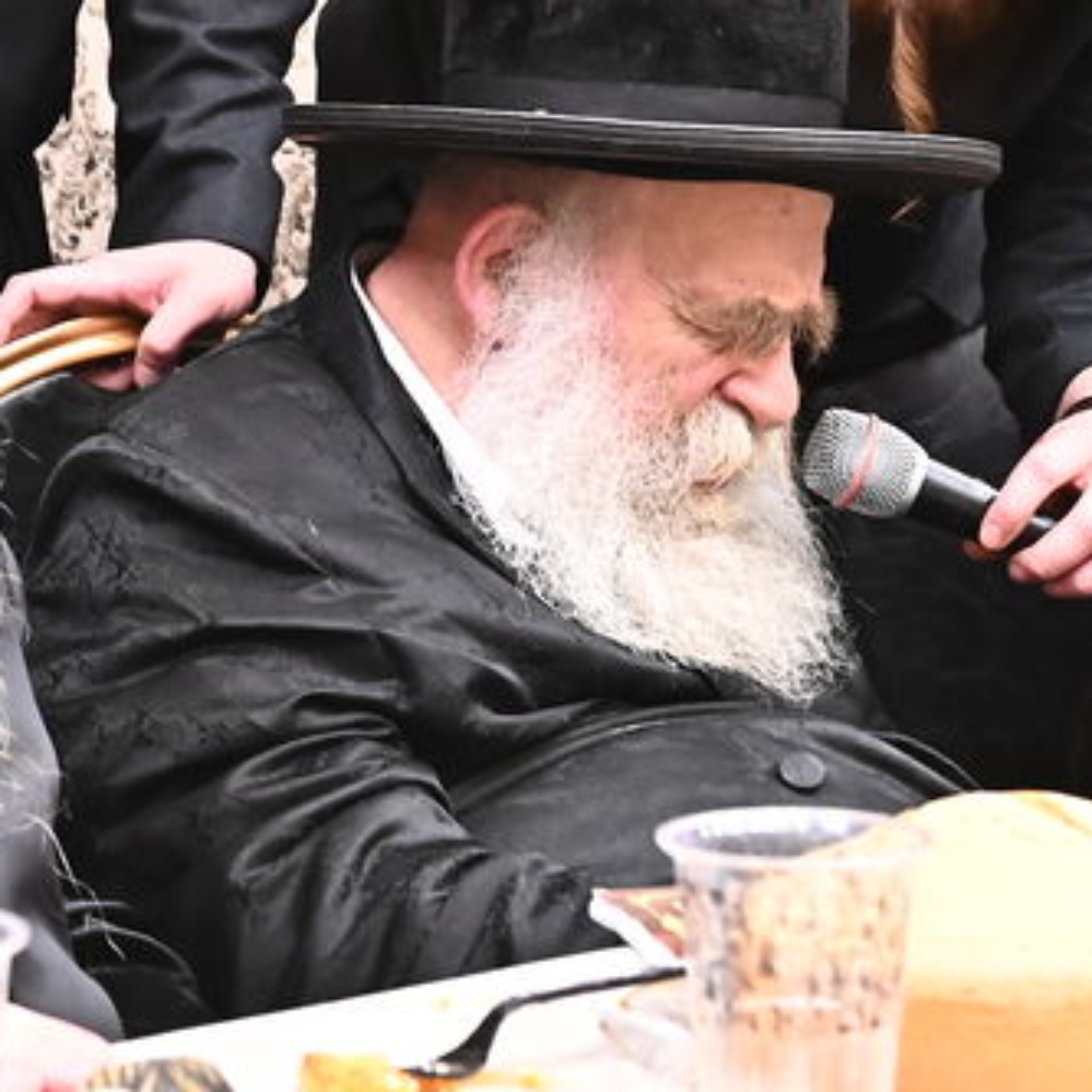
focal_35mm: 125
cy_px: 49
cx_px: 420
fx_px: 4461
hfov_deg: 13.9
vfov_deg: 13.8
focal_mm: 35
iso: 3200
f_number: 5
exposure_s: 1/160
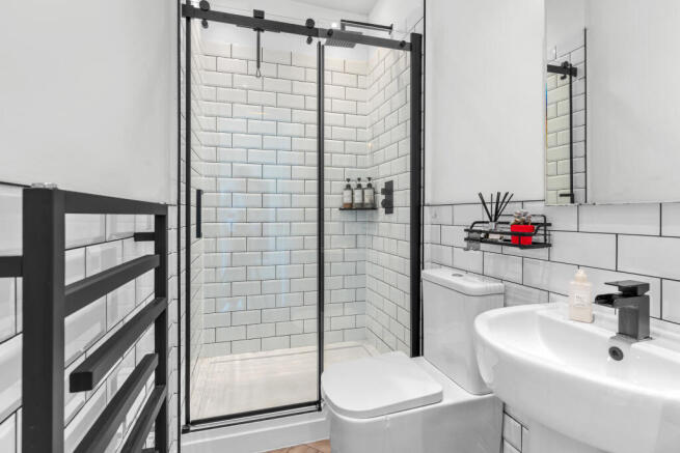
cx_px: 340
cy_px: 226
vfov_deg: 70.5
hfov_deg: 93.3
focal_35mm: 17
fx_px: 321
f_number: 8
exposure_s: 1/1.25
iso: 200
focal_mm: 17
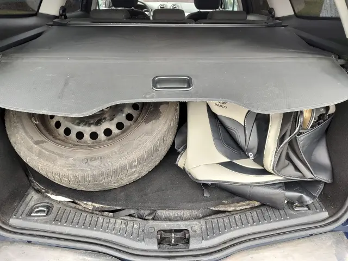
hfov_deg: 73.9
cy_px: 130
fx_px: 231
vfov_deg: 58.9
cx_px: 174
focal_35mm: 23
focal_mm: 5.56
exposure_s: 1/50
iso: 171
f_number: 1.8
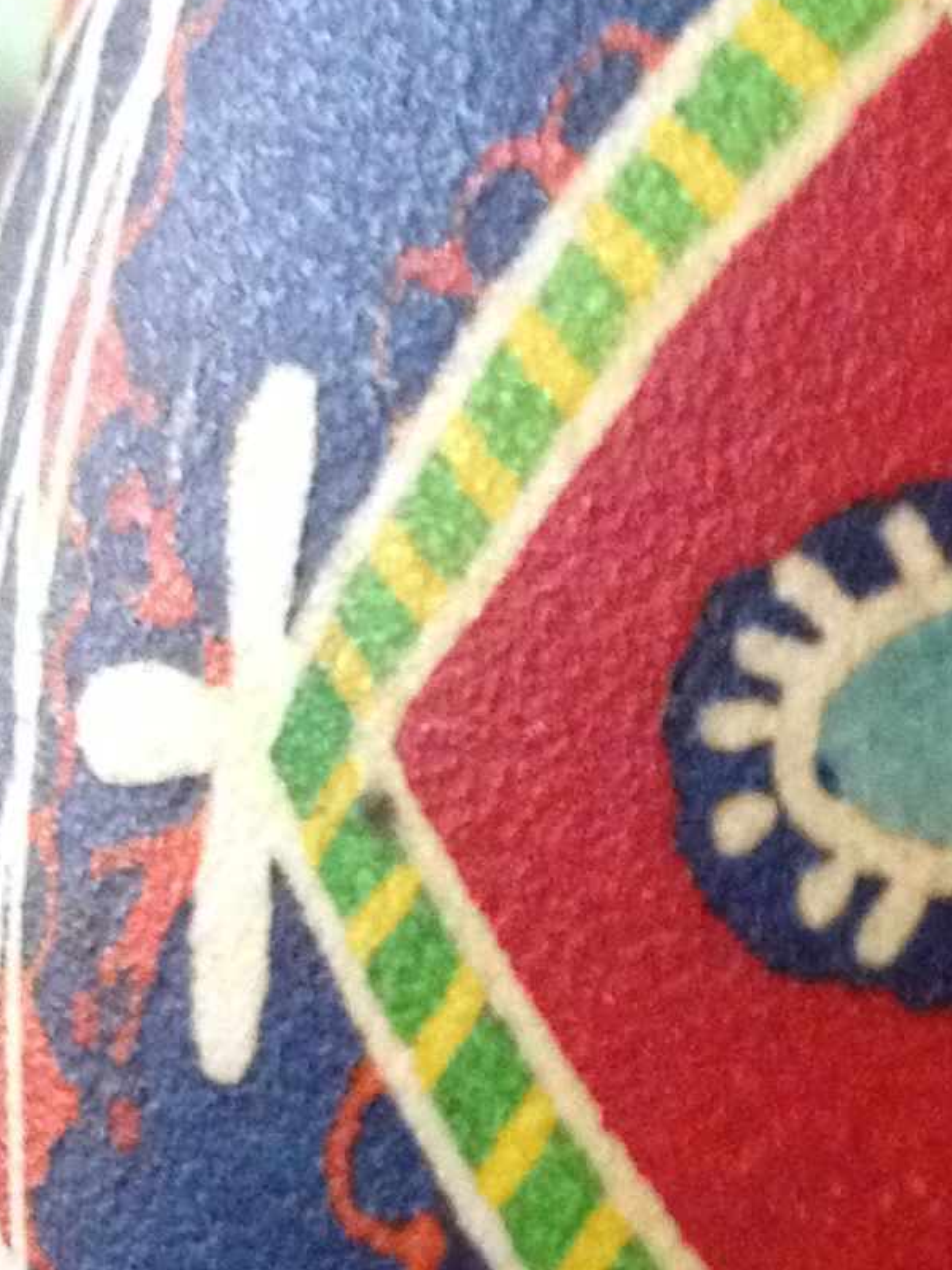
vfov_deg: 13.8
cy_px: 738
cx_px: 1527
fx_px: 5245
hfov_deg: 10.0
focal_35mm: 143
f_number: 2.4
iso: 640
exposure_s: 1/15
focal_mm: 4.28
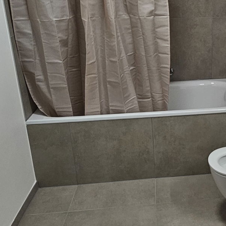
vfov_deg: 40.7
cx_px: 192
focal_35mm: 41
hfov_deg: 38.8
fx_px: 303
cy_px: 88
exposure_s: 1/50
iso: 64
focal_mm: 2.2
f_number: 2.2
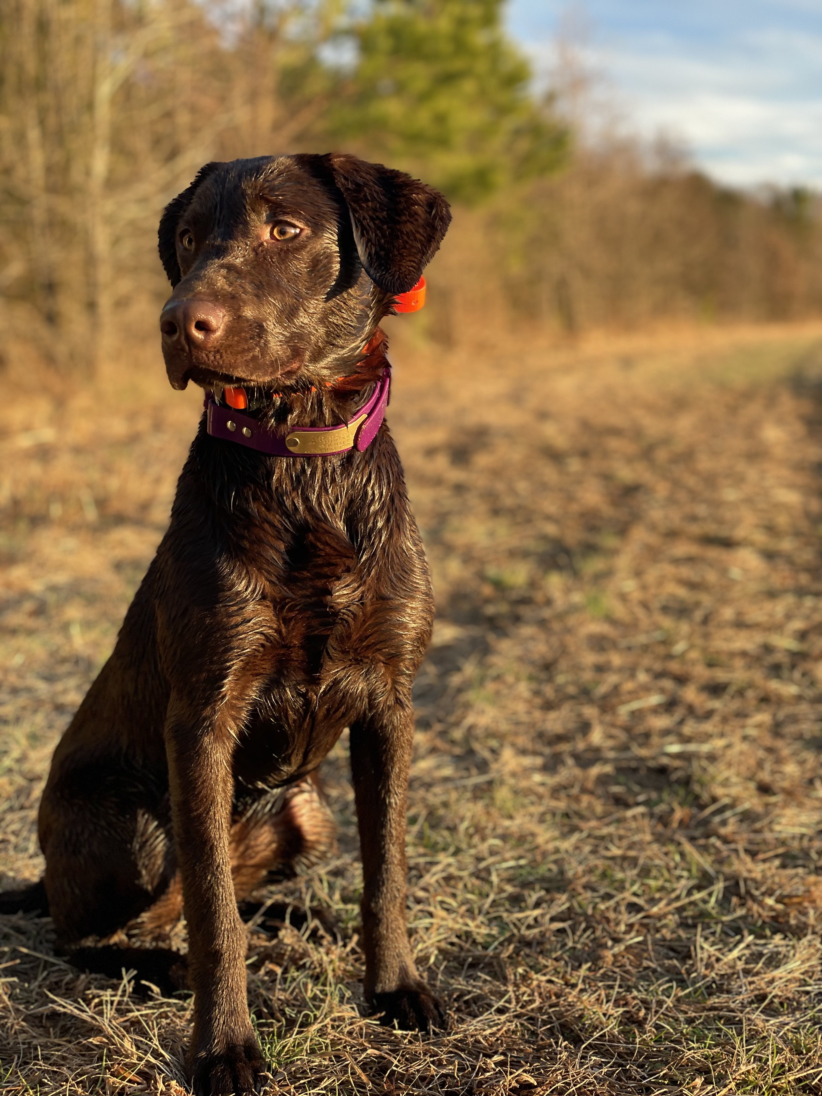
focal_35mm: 52
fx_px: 1646
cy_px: 548
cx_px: 411
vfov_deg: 36.8
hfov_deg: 28.0
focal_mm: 6
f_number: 2
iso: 25
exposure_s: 1/122
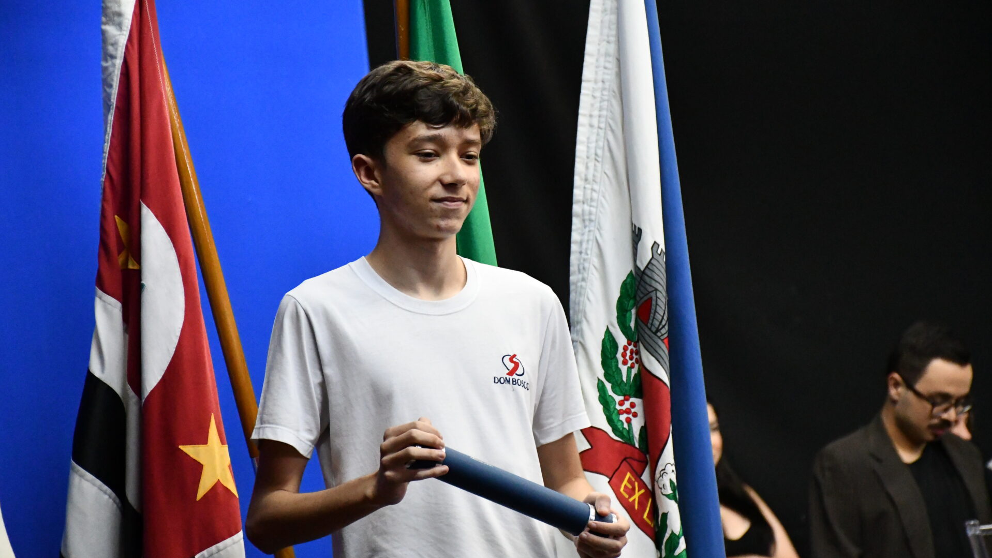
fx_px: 3919
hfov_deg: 14.4
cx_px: 496
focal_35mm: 149
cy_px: 319
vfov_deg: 8.1
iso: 9000
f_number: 5.3
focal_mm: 95
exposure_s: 1/125
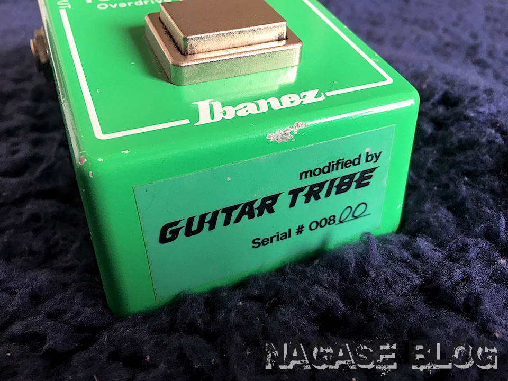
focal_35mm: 29
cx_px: 254
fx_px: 426
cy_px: 190
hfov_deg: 61.7
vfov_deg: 48.2
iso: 25
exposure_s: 1/15
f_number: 2.2
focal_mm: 4.15
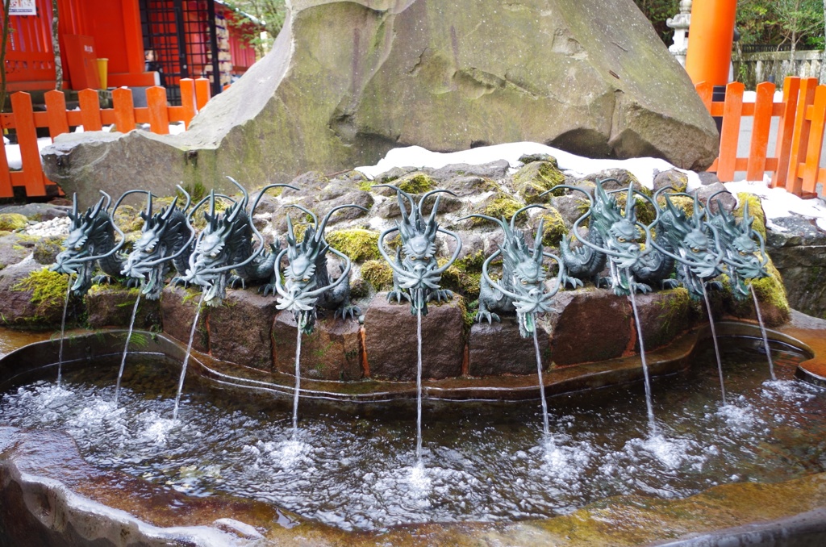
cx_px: 413
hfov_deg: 62.0
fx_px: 687
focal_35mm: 30
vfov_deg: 43.4
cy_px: 274
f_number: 4
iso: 200
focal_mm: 20
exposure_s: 1/50
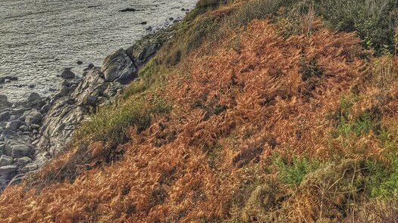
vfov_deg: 27.0
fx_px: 422
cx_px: 202
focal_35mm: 40
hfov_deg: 50.5
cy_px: -27
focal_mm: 4.44
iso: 58
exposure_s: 1/2933
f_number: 1.8
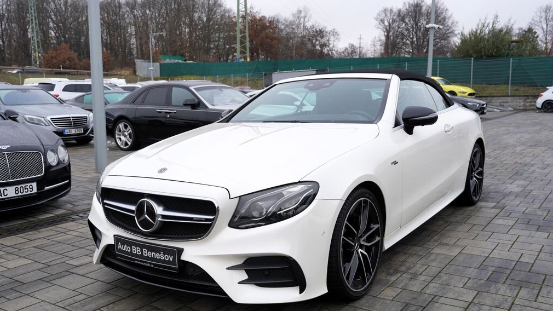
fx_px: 499
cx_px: 274
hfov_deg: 58.0
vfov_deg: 34.6
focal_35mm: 34
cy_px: 173
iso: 100
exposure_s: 1/160
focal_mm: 32
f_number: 6.3
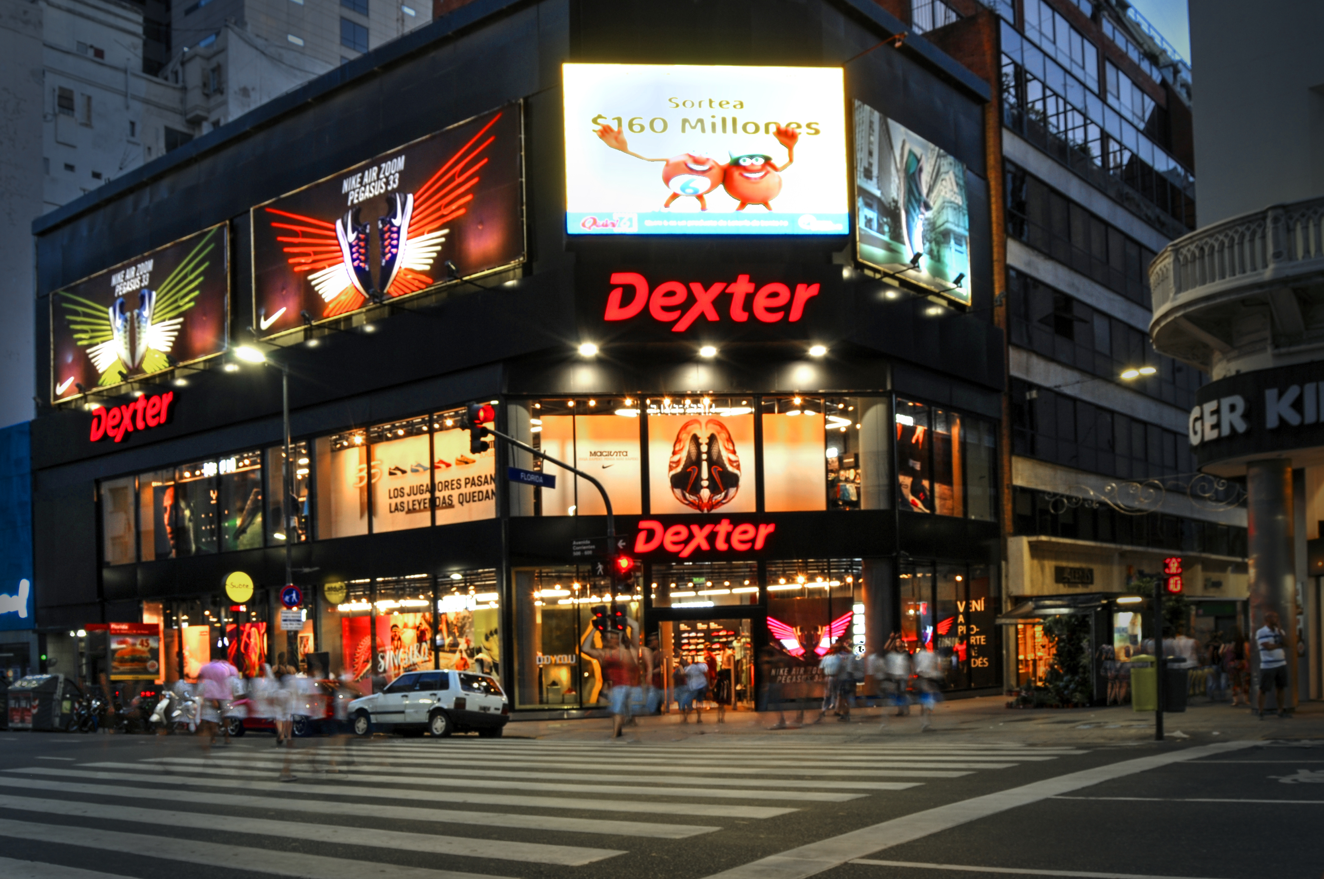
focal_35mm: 27
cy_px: 440
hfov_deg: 67.4
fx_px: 992
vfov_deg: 47.8
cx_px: 662
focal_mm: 18
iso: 200
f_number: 10
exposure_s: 1/8
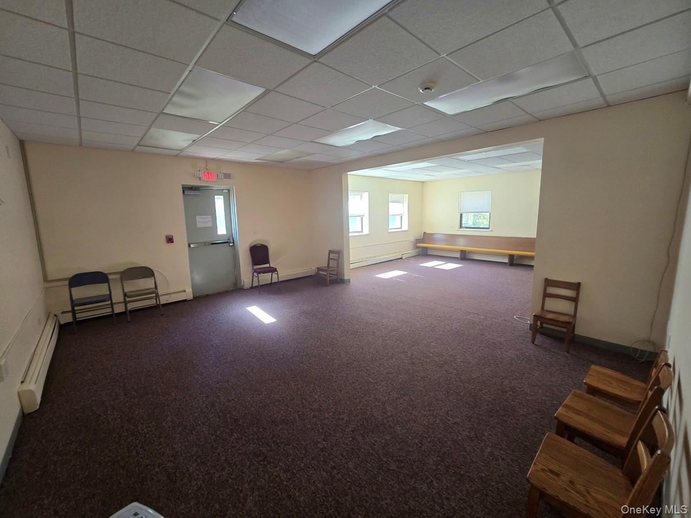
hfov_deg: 106.2
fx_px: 260
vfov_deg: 89.9
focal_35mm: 13
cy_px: 259
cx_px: 346
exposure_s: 1/60
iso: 200
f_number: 2.2
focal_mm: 2.2
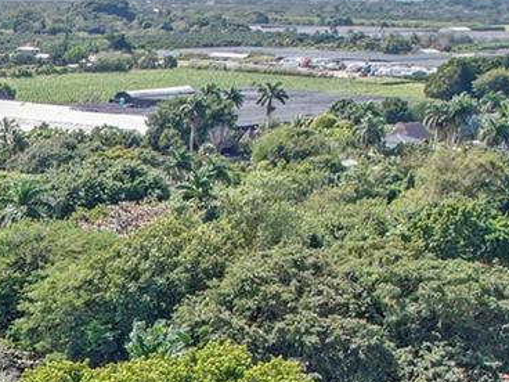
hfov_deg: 19.0
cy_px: 551
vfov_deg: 15.0
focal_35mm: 92
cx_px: -235
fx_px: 1353
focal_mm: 8.38
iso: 100
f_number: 2.8
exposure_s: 1/1000
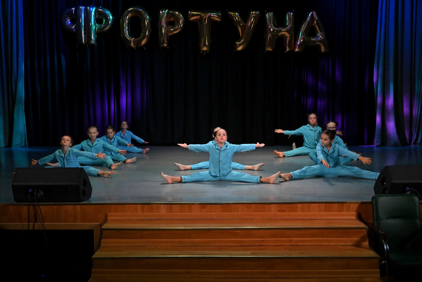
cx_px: 211
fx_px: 422
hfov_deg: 53.1
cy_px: 141
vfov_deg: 36.9
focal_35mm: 36
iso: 3200
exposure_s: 1/1000
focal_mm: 24
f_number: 5.6
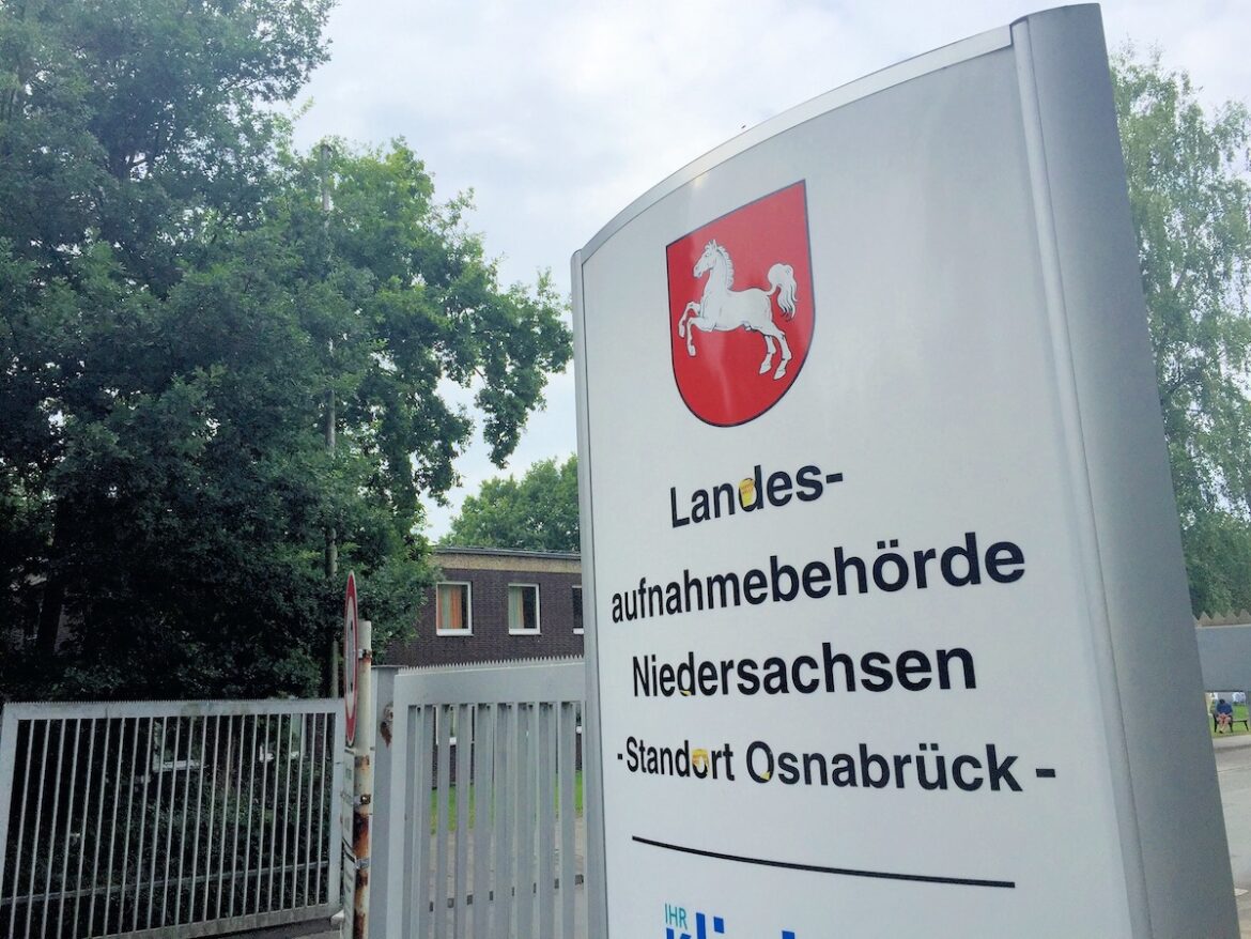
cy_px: 470
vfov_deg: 48.2
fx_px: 1048
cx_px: 626
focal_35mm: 29
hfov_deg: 61.6
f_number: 2.2
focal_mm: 4.15
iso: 32
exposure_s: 1/1319
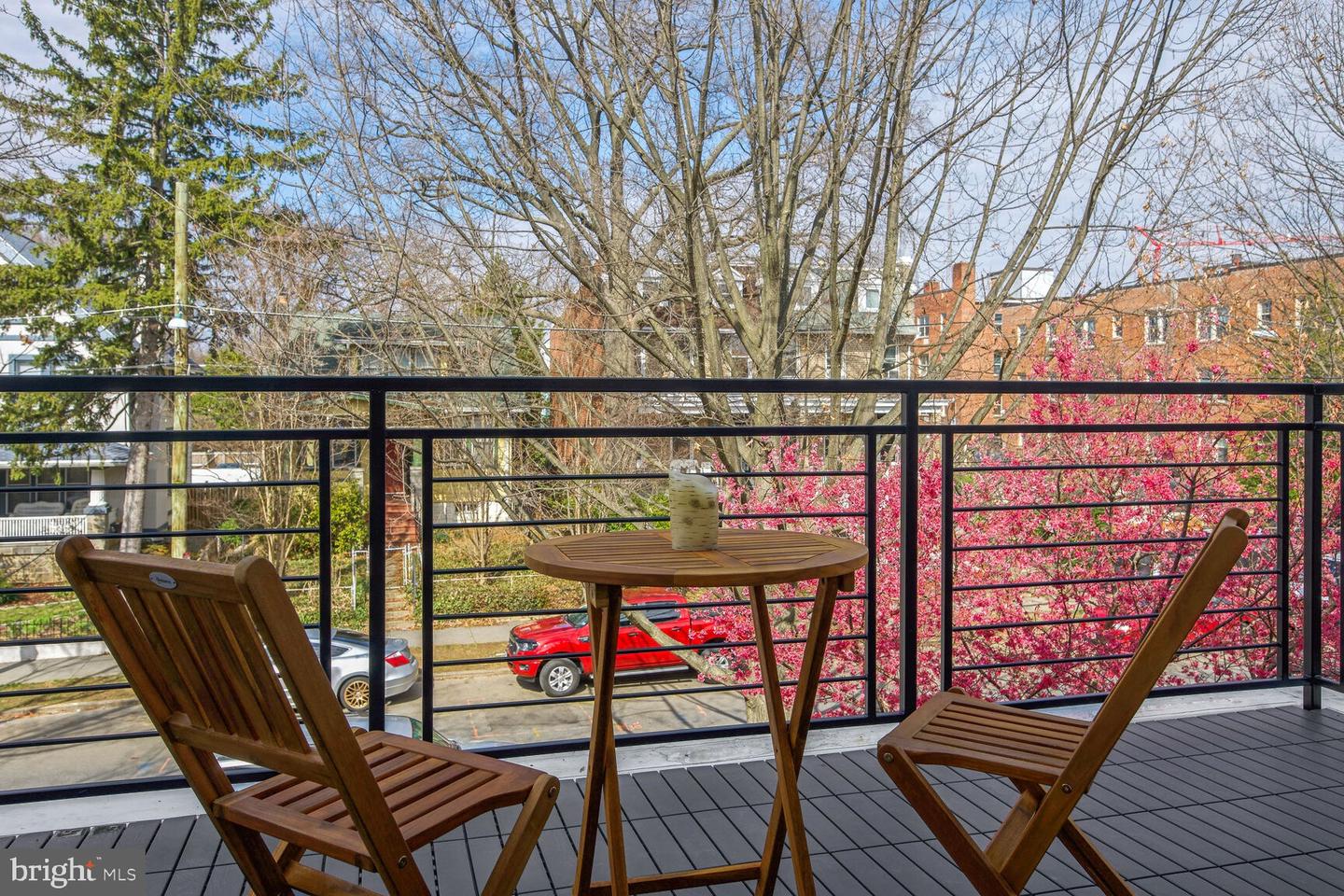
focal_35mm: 26
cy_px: 448
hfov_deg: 69.4
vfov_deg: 49.6
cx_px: 672
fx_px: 971
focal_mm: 26
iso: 200
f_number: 8
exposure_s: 1/400
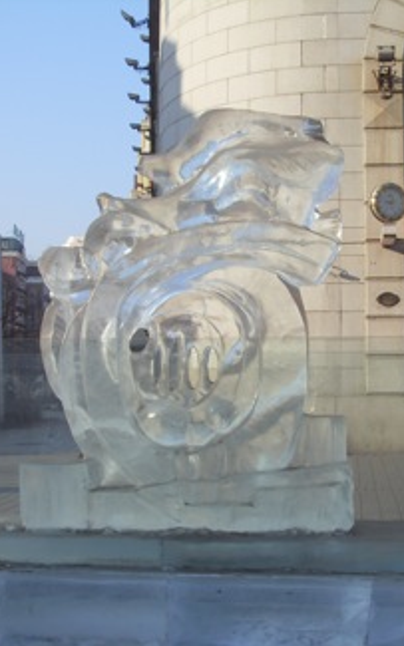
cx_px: 241
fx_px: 987
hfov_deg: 23.1
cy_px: 326
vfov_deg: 36.3
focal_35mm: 56
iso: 80
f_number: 6.2
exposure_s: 1/180
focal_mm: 6.6
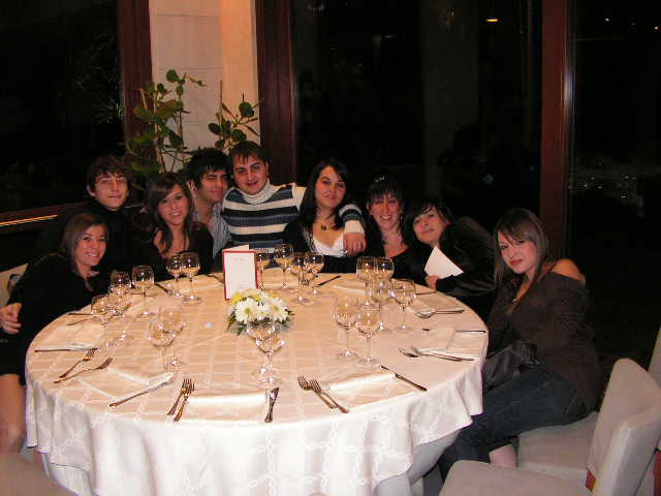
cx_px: 330
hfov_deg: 51.4
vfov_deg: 39.7
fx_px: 687
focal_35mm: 36
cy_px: 248
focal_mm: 6
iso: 200
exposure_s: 1/40
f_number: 3.2
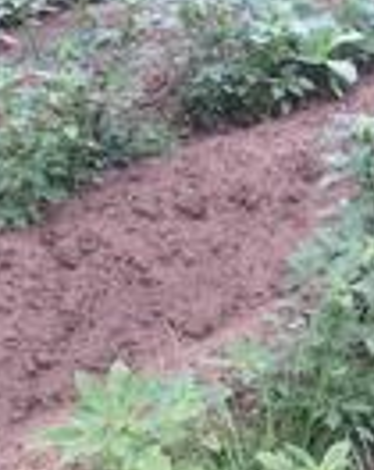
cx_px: 246
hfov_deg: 17.8
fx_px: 1194
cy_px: 107
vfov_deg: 22.0
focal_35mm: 86
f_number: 2.2
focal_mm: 4.15
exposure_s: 1/331
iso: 32
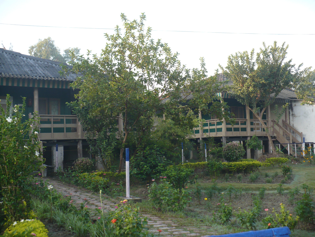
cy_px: 118
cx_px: 158
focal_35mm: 37
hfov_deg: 50.1
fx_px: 337
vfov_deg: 38.7
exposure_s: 1/125
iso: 100
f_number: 2.8
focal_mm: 6.1
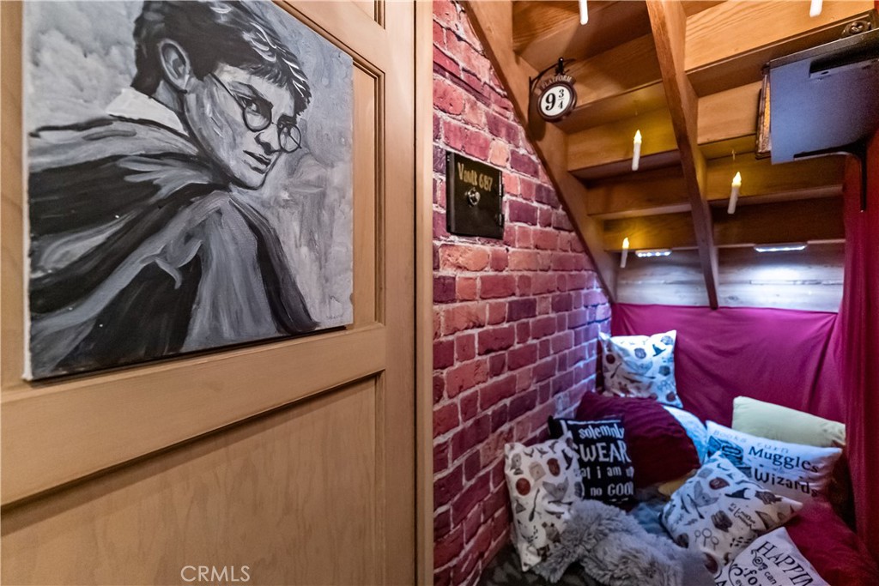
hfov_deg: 104.2
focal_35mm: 14
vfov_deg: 81.2
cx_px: 440
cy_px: 293
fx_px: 342
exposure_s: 1/160
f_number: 2.8
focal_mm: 14
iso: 10000
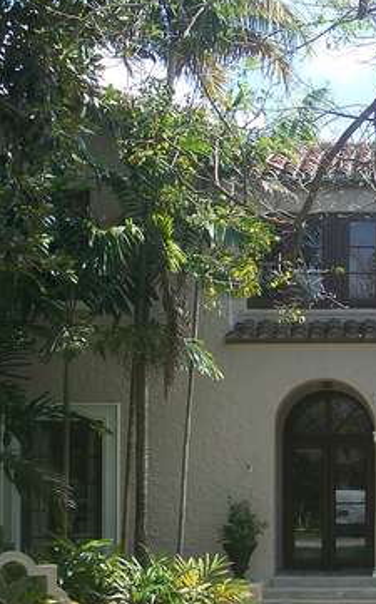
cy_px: 425
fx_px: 1429
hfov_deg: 14.7
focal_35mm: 87
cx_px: 373
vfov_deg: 23.7
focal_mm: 7.8
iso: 64
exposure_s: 1/400
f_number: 2.8
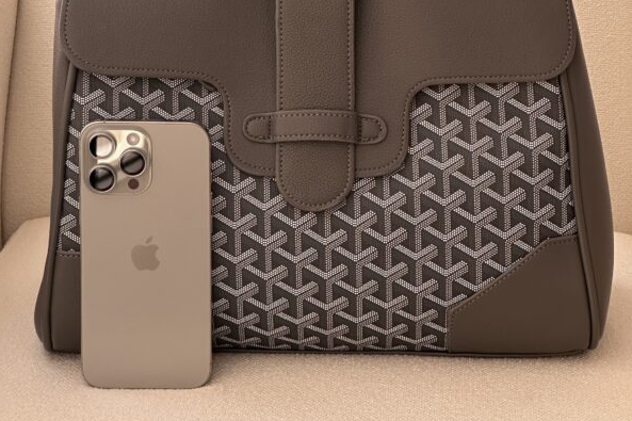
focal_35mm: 108
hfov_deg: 18.9
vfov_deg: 12.6
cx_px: 315
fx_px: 1895
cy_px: 41
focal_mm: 9
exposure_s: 1/99
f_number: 2.8
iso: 100
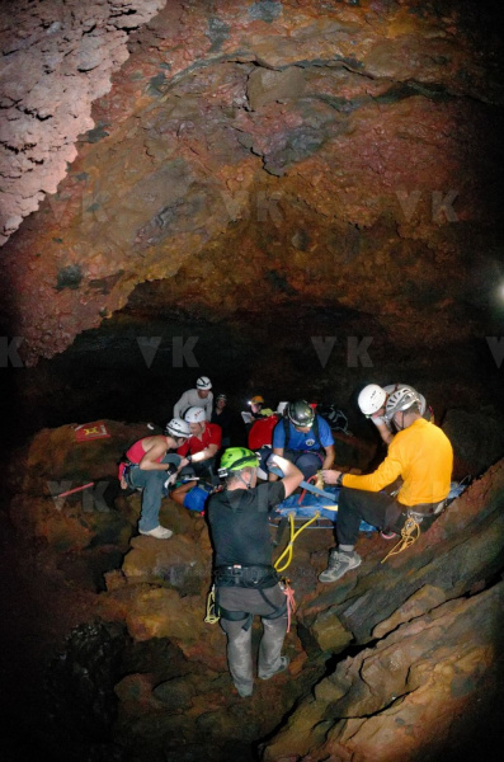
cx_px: 252
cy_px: 381
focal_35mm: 16
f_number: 7.1
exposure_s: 1/30
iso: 6400
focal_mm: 10.5
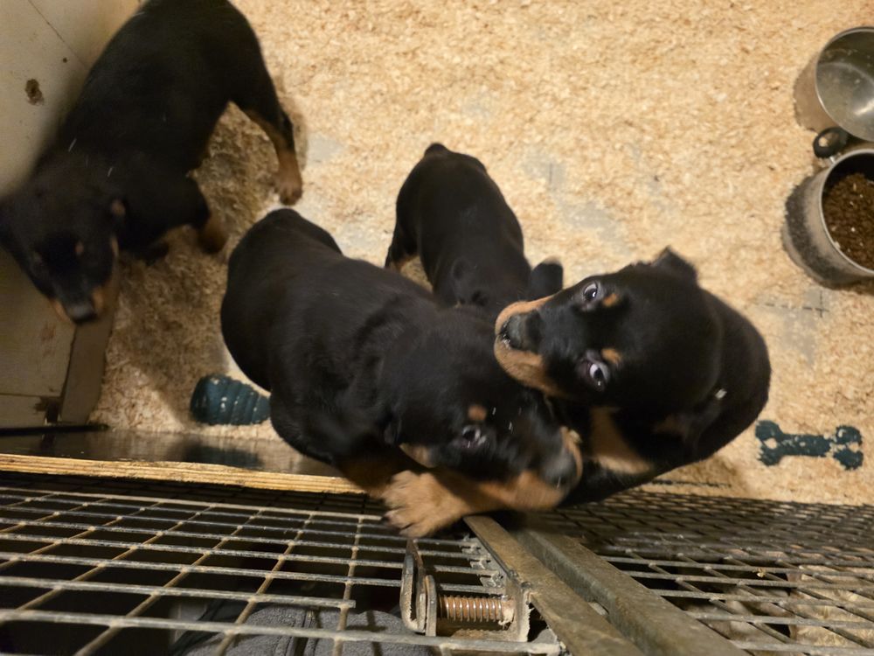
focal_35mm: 23
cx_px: 437
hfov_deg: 73.9
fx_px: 581
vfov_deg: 58.9
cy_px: 328
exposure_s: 1/50
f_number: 1.7
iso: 1600
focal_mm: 6.25
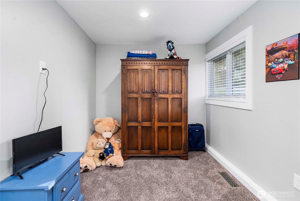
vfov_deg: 77.4
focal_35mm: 15
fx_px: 125
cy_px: 100
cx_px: 150
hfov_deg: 100.4
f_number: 7.1
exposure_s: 1/60
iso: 500
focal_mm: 15
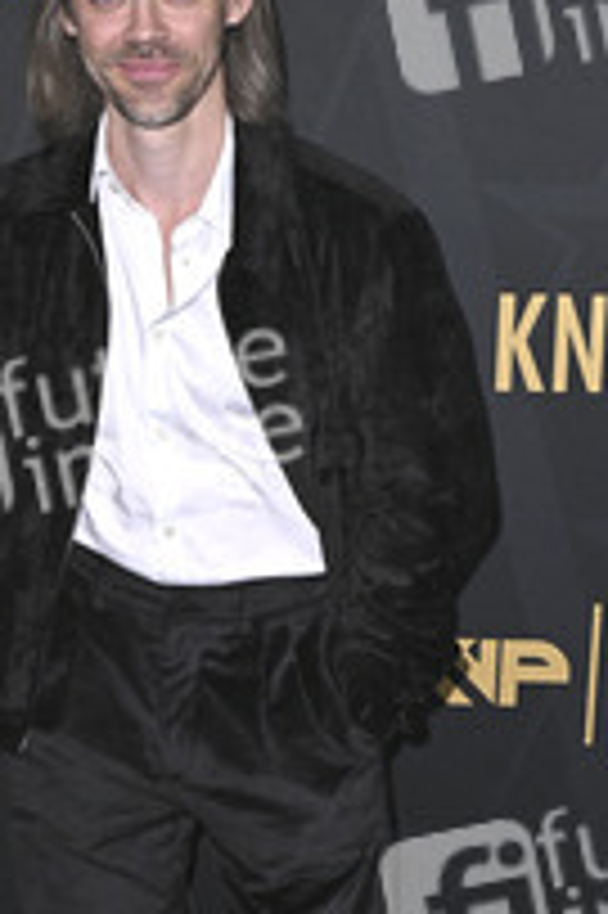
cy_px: 662
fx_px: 1903
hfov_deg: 18.1
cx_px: 203
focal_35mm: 75
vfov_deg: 26.7
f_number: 5.6
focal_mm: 38
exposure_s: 1/320
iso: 2000
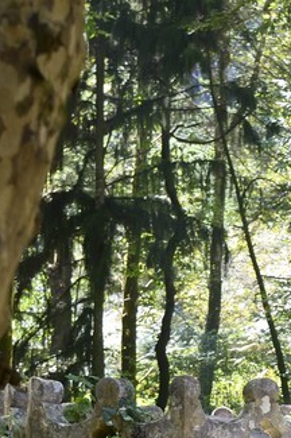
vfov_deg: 5.9
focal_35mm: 345
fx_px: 4192
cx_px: 432
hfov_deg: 4.0
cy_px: 798
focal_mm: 70
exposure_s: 1/60
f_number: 7.1
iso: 400
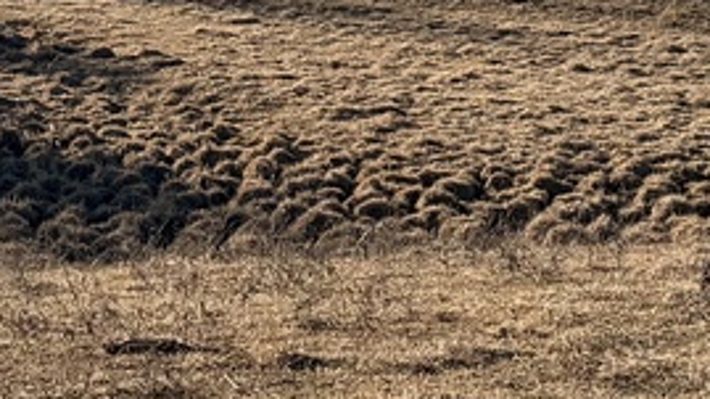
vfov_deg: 8.5
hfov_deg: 15.3
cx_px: 383
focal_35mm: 140
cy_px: -190
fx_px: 2634
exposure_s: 1/6711
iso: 80
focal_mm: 6.76
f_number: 1.78
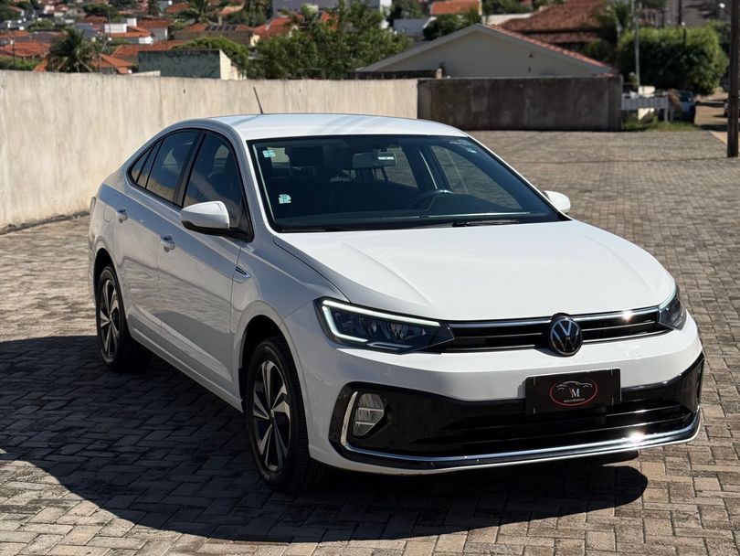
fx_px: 1026
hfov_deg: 39.6
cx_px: 370
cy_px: 278
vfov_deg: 30.3
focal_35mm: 48
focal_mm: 6.76
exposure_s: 1/11364
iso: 64
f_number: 1.78
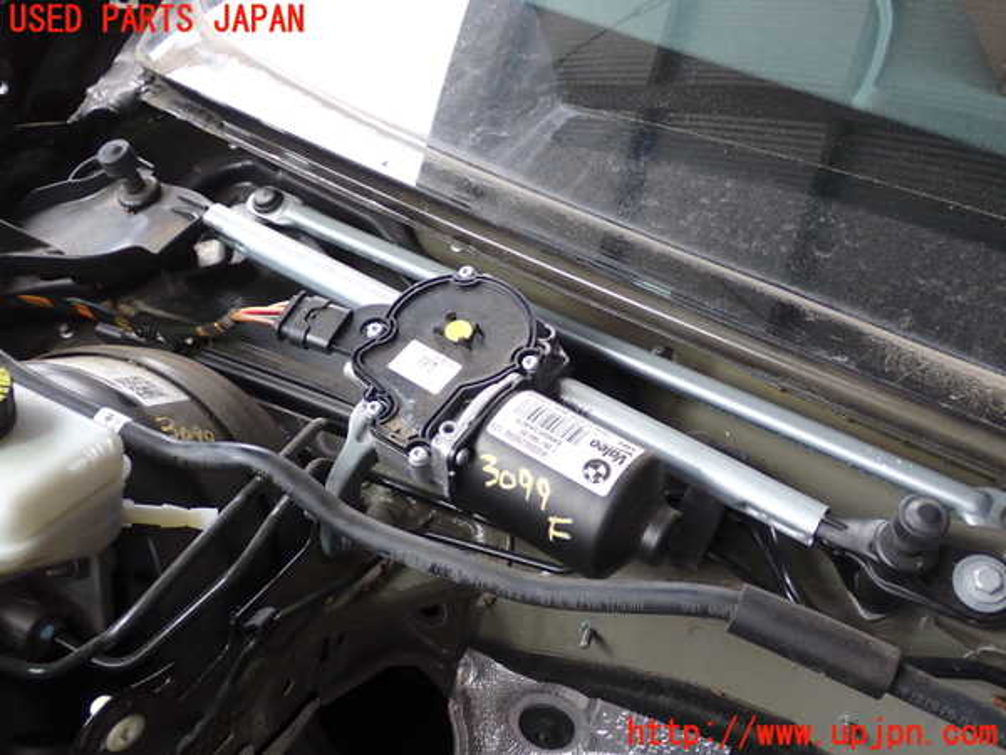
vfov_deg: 37.7
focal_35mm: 38
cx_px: 503
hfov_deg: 49.0
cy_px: 378
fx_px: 1104
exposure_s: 1/60
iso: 200
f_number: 2.7
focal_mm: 6.83
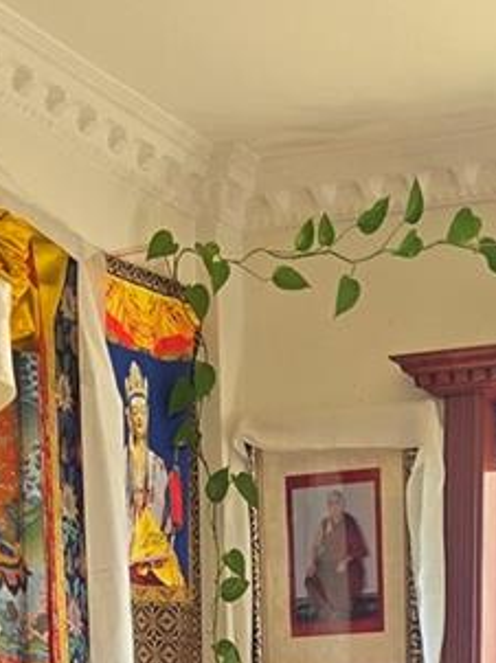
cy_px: 1596
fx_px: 2238
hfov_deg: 12.6
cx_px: 441
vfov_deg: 12.9
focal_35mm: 117
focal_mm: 6.3
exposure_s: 1/120
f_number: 1.7
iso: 100
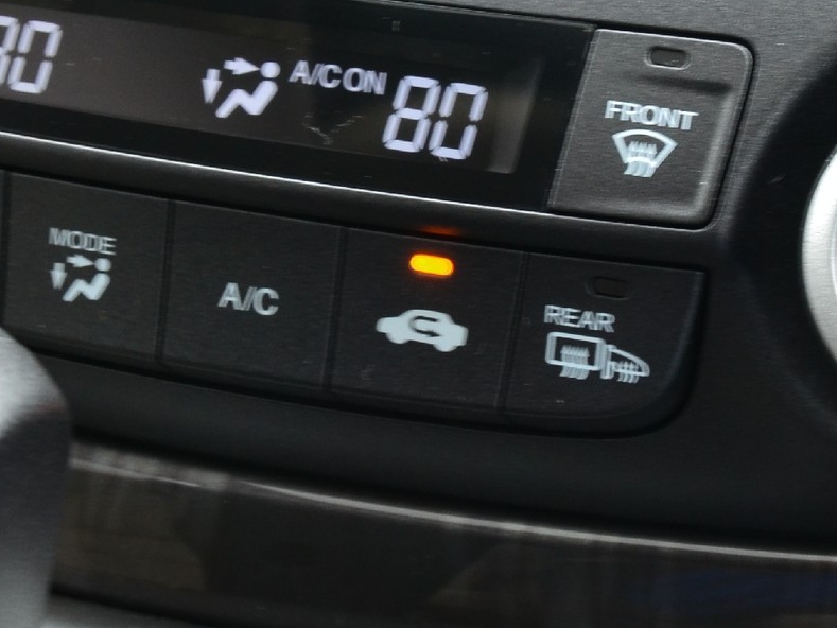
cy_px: 67
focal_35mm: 146
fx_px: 3531
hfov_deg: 13.5
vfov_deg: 10.1
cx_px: 333
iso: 400
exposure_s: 1/20
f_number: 8
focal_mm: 32
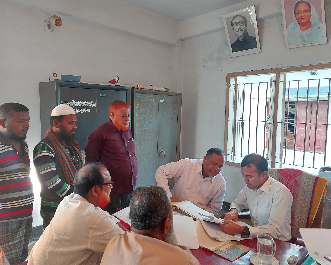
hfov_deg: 66.0
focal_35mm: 26
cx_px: 174
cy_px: 130
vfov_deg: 54.9
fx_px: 255
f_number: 1.8
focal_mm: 5.23
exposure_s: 1/25
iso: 320
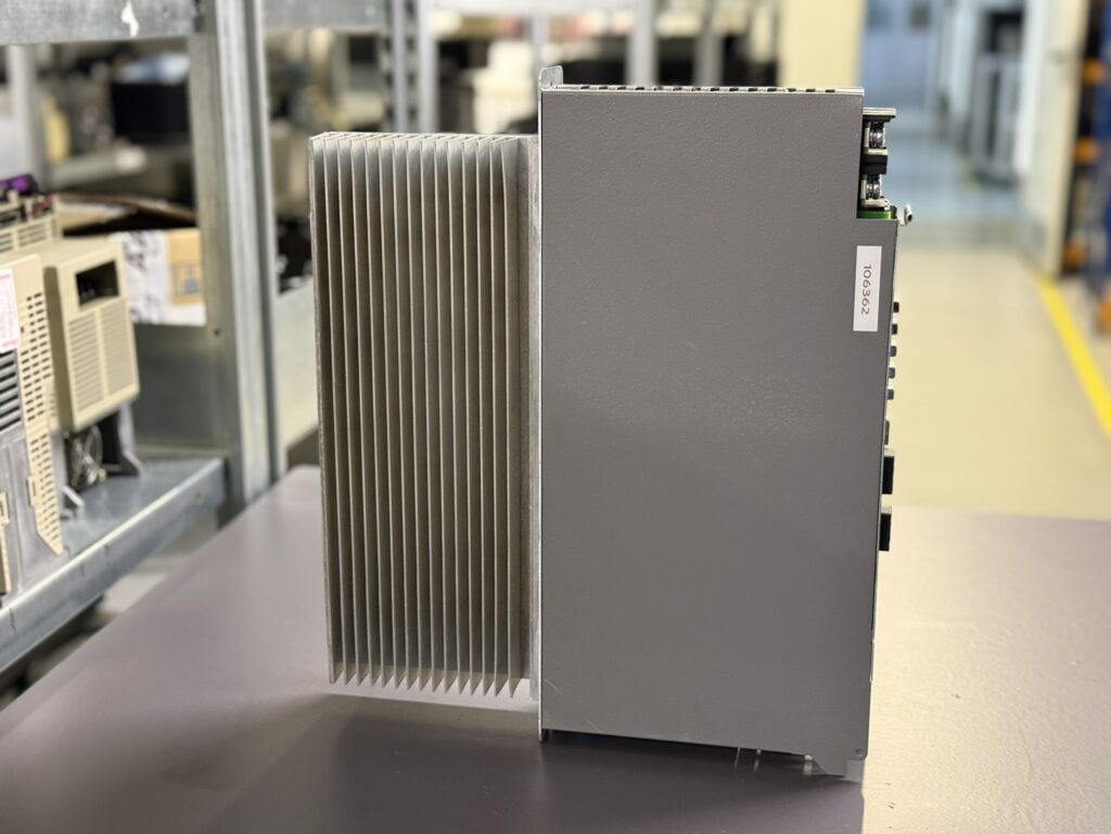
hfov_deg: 39.7
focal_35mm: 48
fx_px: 1541
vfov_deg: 30.3
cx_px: 556
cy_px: 417
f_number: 1.78
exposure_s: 1/33
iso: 320
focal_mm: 6.76
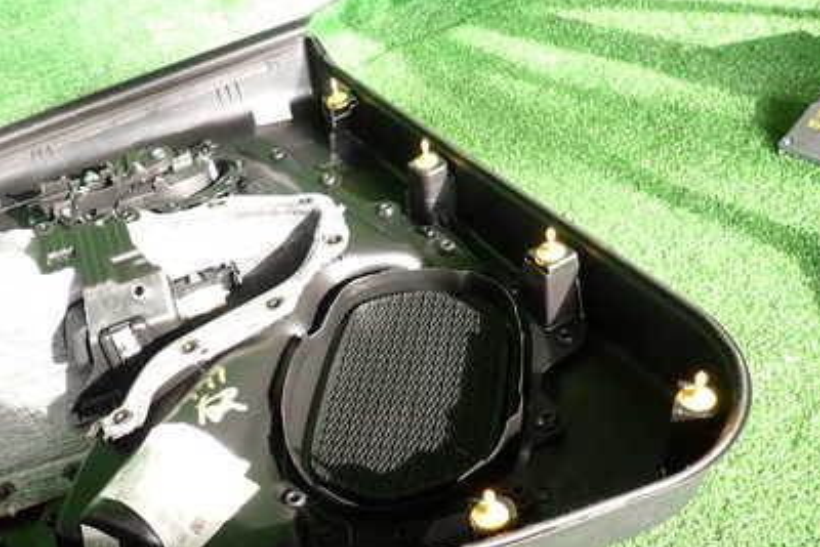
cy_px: 359
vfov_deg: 34.0
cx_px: 252
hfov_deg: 48.4
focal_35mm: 39
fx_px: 889
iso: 125
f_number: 2
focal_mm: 4.5
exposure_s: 1/60
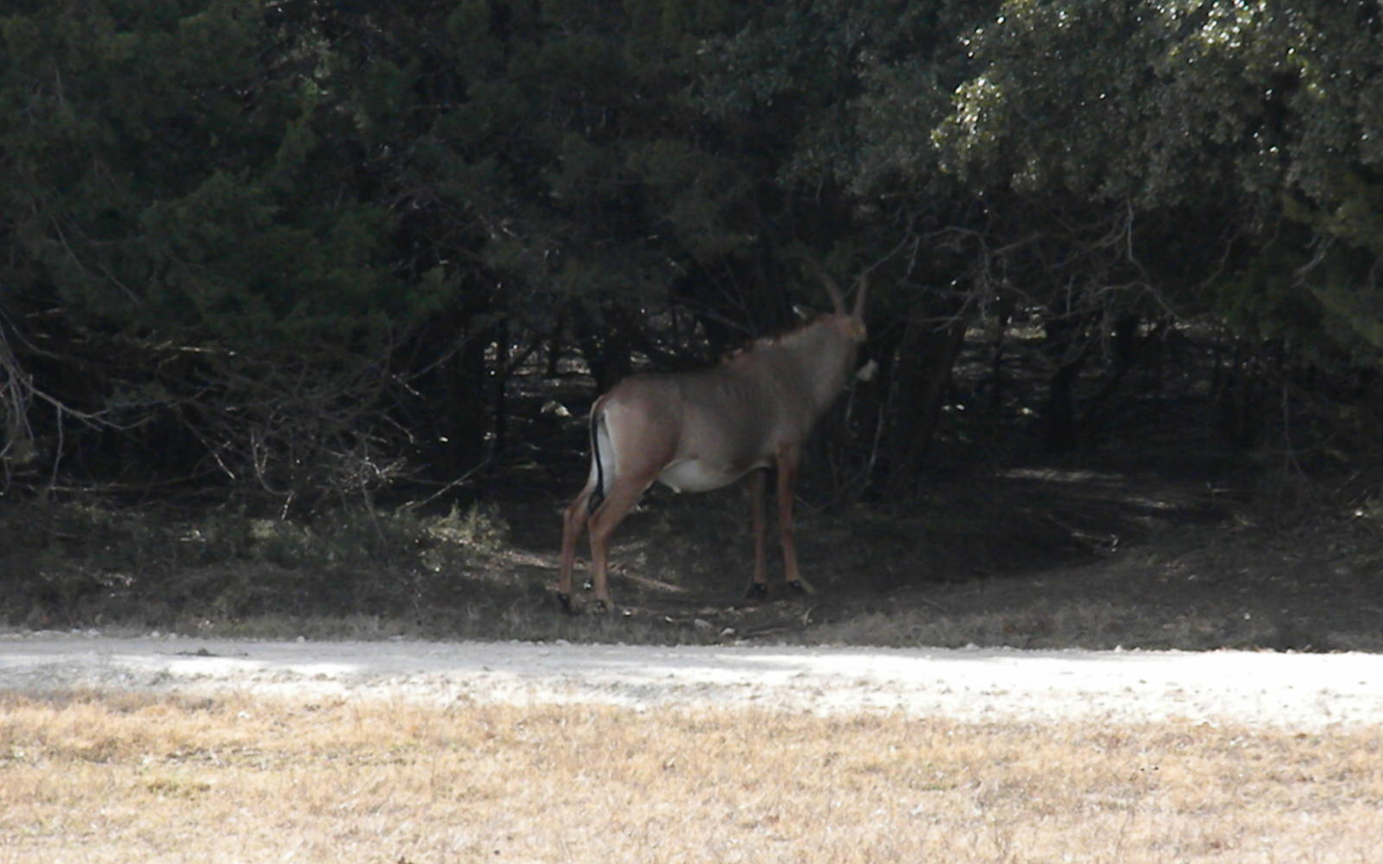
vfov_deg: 5.2
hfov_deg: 8.3
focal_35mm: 253
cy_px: 449
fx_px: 9536
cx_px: 693
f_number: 14
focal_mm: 42.1
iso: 640
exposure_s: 1/165
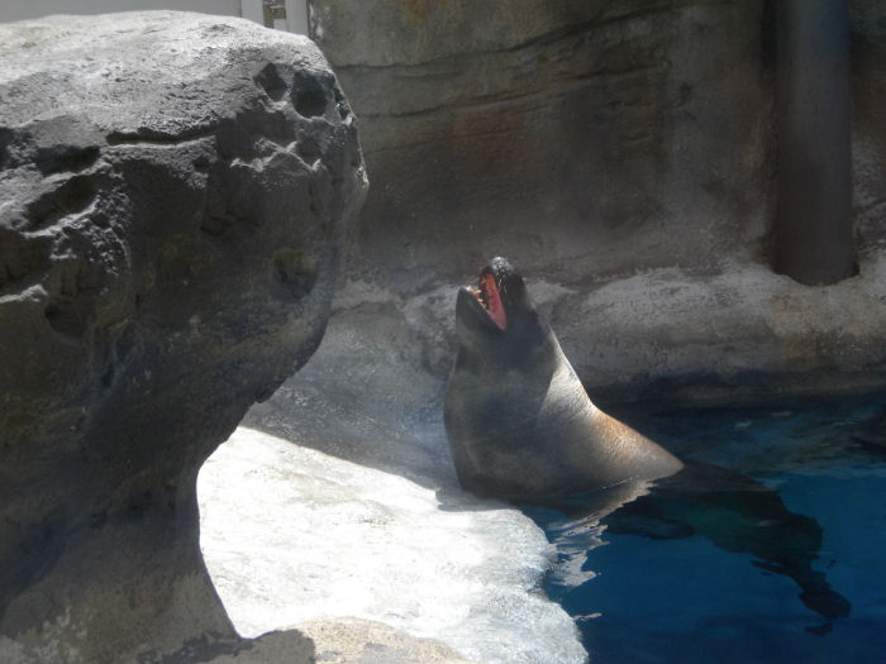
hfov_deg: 18.7
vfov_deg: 14.1
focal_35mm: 105
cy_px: 332
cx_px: 443
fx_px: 2687
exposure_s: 1/500
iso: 225
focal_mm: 18.9
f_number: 5.9
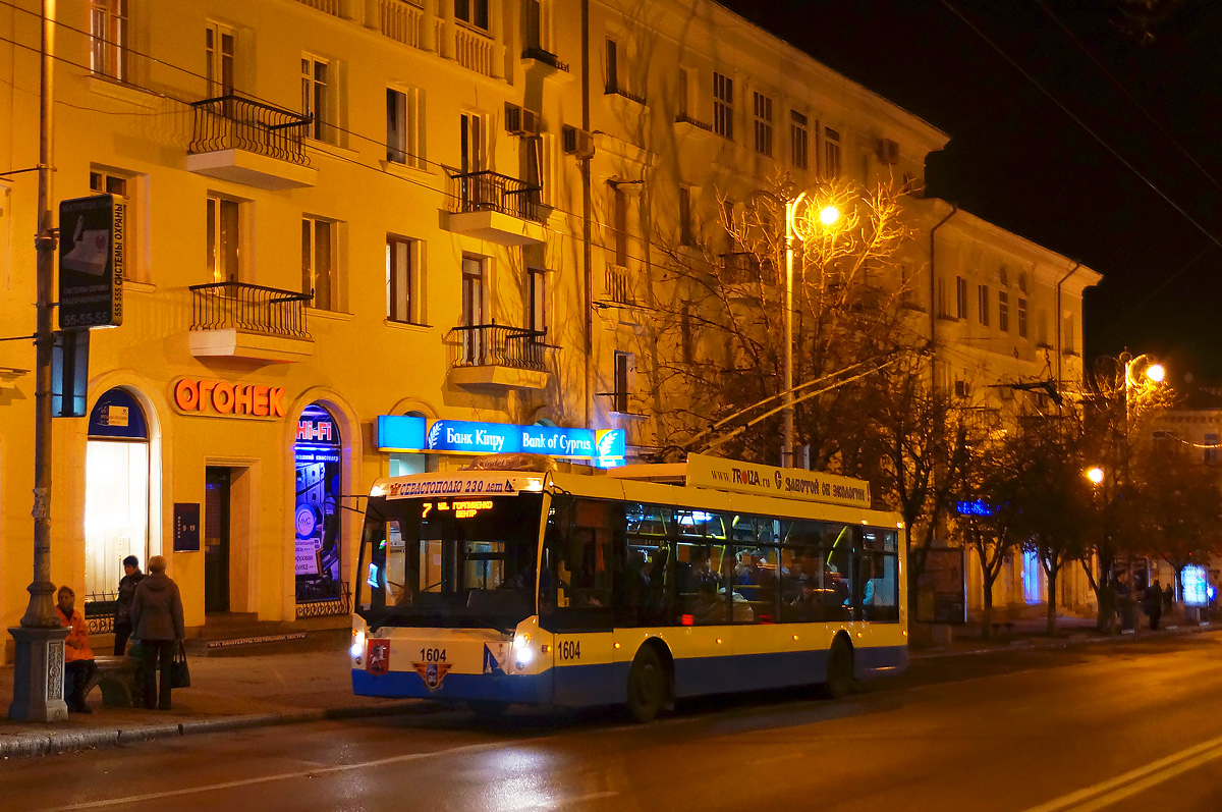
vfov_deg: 31.8
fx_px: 1424
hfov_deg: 46.4
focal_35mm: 42
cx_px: 611
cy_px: 406
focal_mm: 28
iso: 800
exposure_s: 1/20
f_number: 4
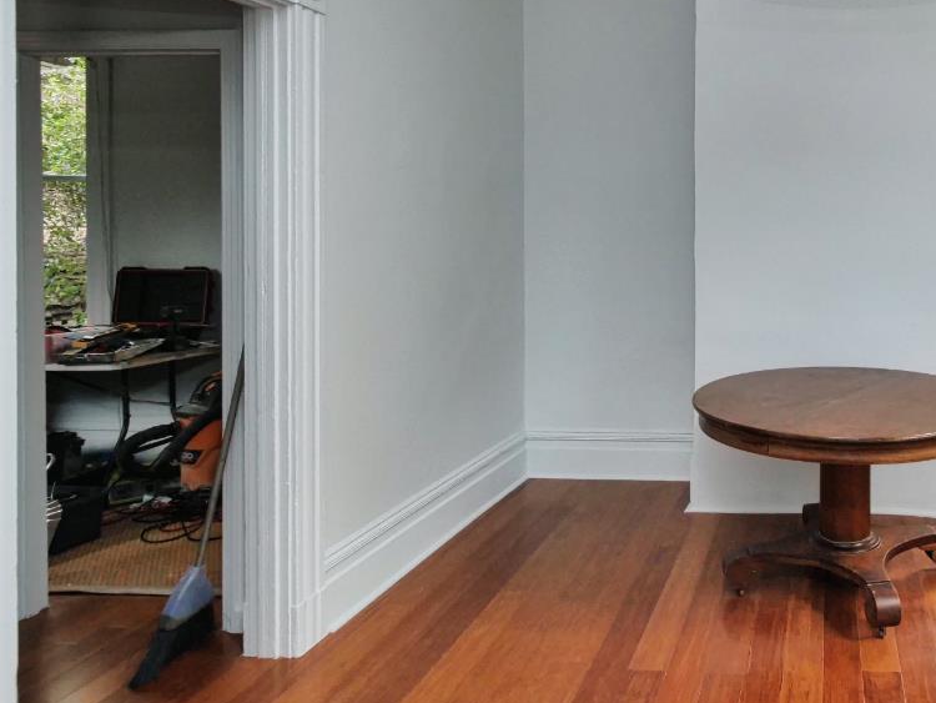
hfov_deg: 56.1
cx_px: 816
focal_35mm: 28
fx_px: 757
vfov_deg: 48.9
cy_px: 234
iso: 800
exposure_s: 1/160
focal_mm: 7
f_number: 5.6
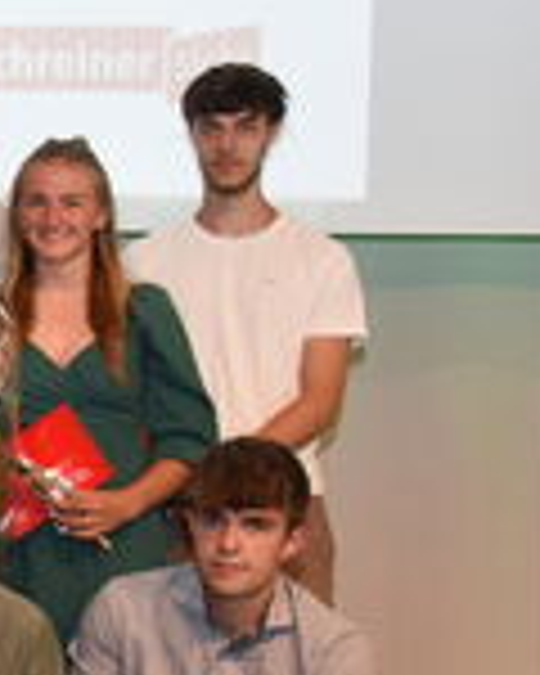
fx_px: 2437
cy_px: 477
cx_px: -562
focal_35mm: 122
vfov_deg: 15.7
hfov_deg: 11.3
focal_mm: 36
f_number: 9
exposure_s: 1/60
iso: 2000
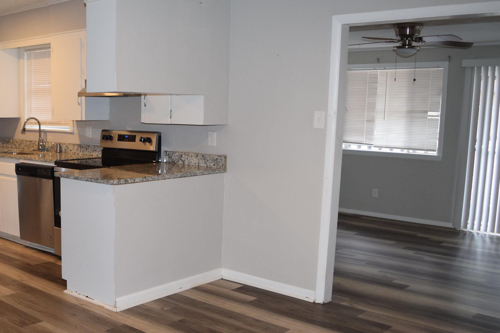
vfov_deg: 33.3
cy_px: 202
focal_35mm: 40
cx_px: 134
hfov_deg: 47.0
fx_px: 555
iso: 800
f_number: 4.5
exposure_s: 1/80
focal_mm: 18
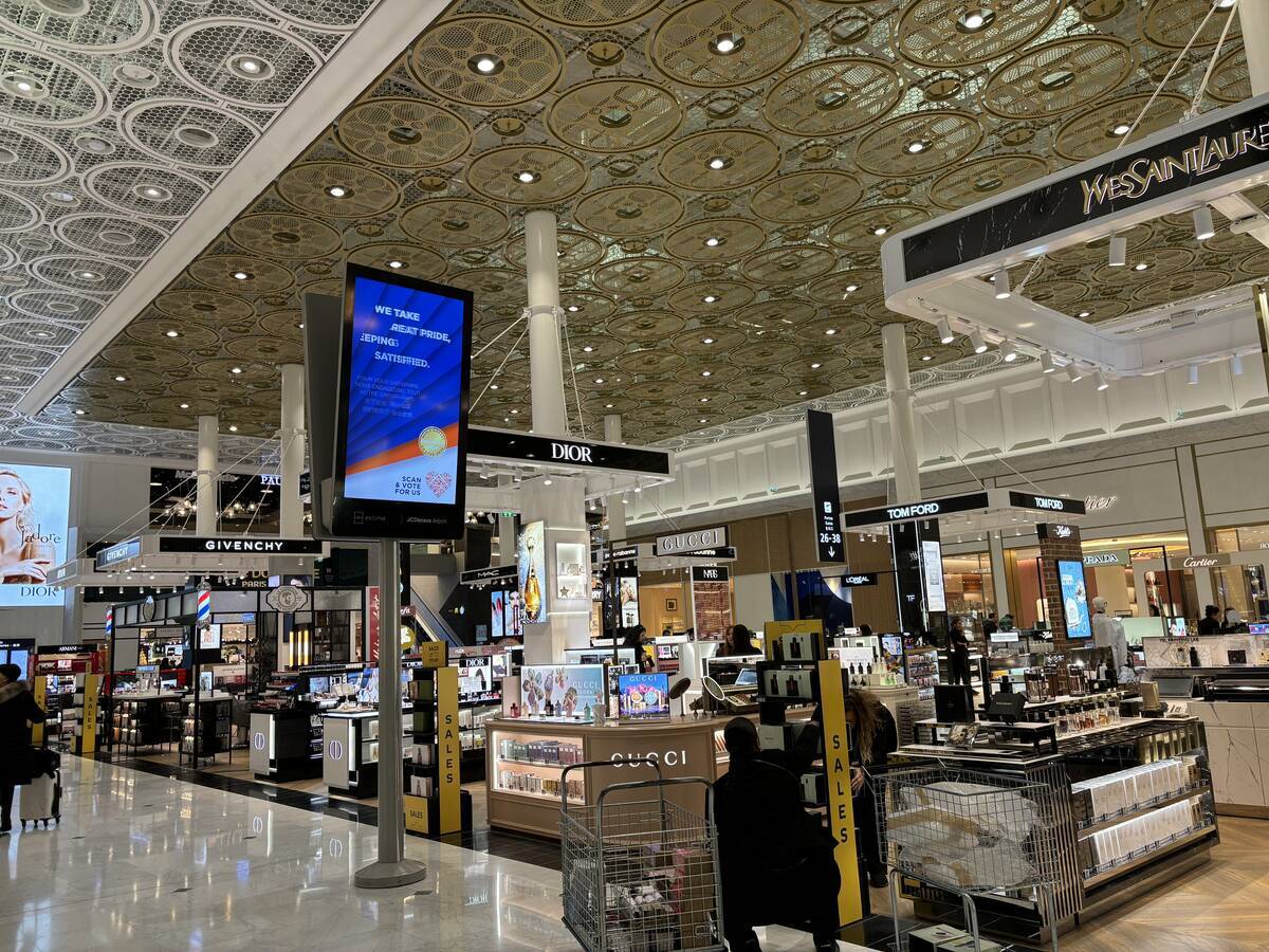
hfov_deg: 67.3
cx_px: 634
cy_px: 476
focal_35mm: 26
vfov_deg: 53.1
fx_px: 953
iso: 64
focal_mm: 5.96
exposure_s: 1/100
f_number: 1.6
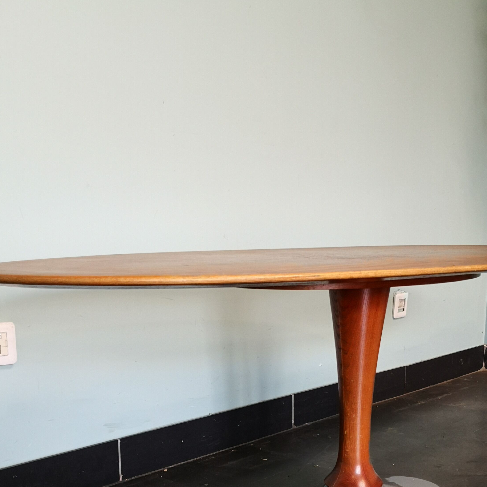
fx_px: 684
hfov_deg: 38.9
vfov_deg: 37.4
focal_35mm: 43
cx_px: 310
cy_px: 405
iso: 160
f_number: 1.6
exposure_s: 1/33.3
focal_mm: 3.95
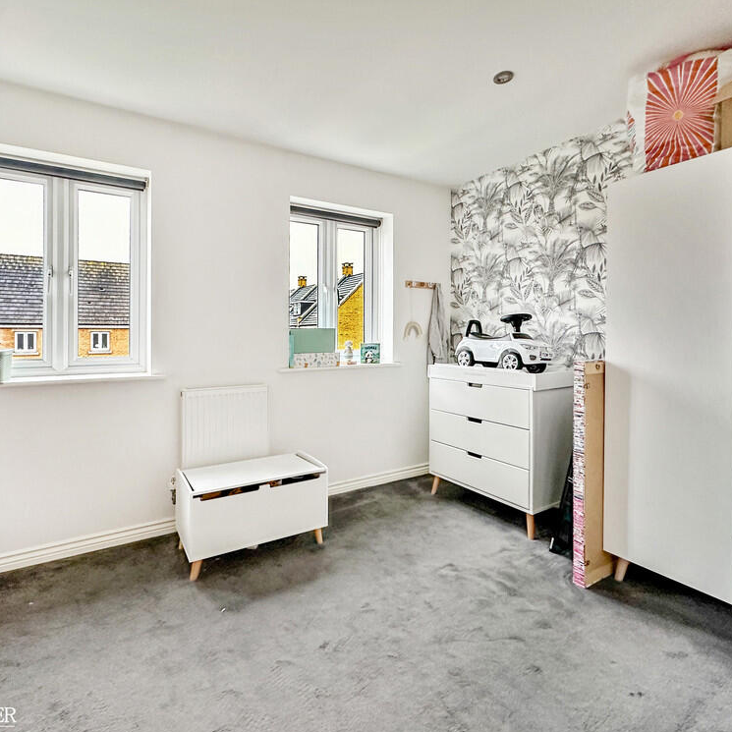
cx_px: 345
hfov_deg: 83.9
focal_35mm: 17
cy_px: 361
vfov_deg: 84.0
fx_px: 407
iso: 400
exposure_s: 1/60
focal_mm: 2.22
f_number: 2.2
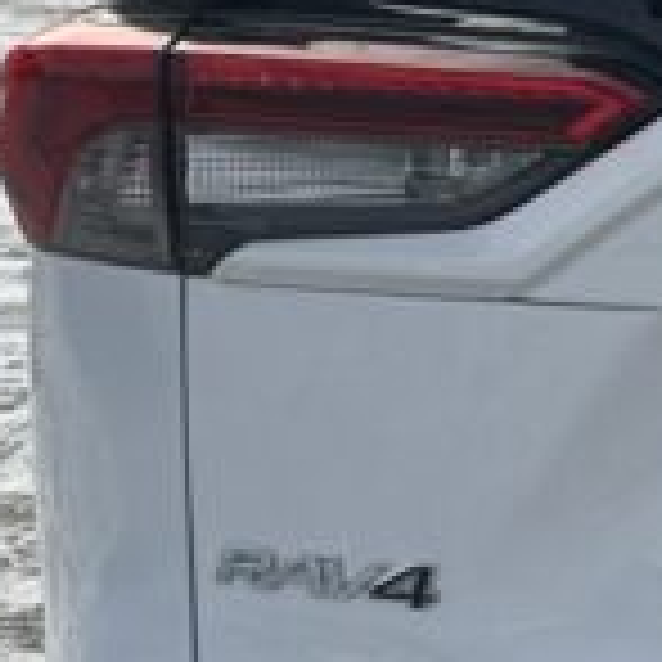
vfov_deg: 10.9
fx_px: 3462
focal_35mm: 160
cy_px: 99
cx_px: 1090
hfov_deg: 10.4
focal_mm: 5.7
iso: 50
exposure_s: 1/7463
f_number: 1.5
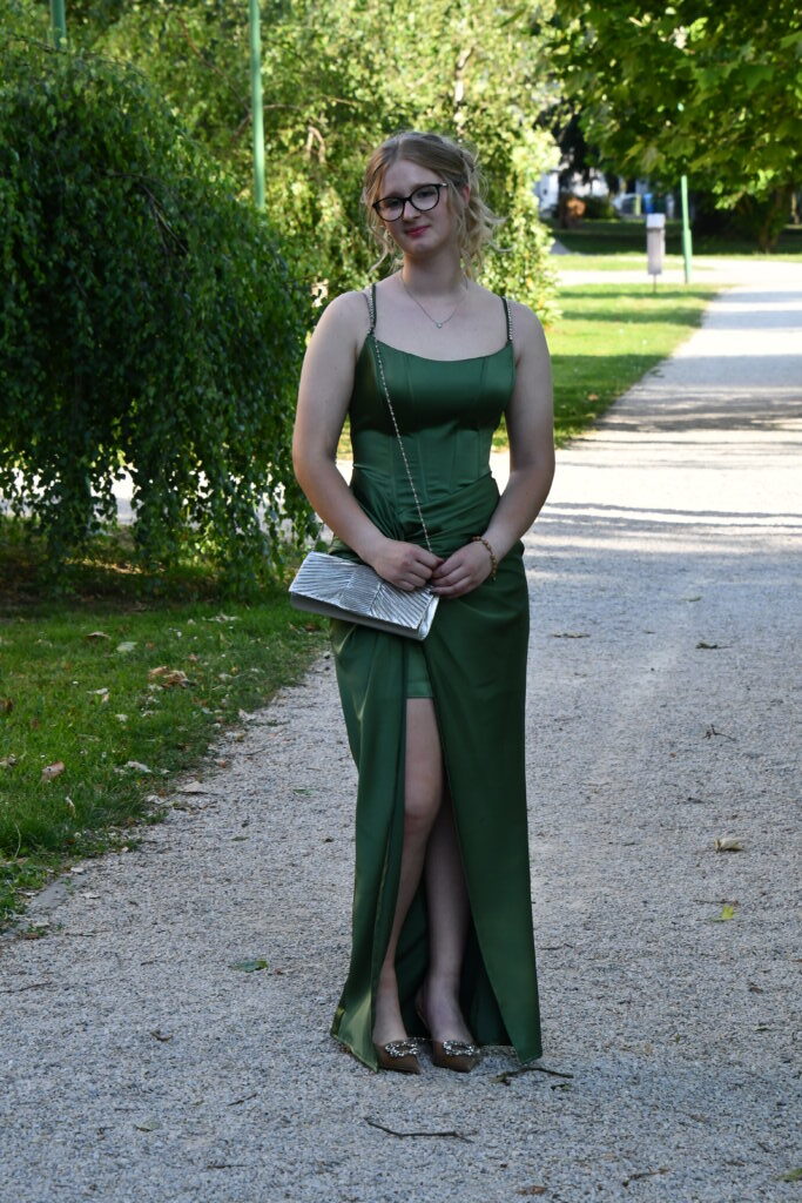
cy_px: 602
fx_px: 4309
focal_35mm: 129
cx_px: 401
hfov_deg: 10.6
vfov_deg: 15.9
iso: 800
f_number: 9
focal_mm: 86
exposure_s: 1/320
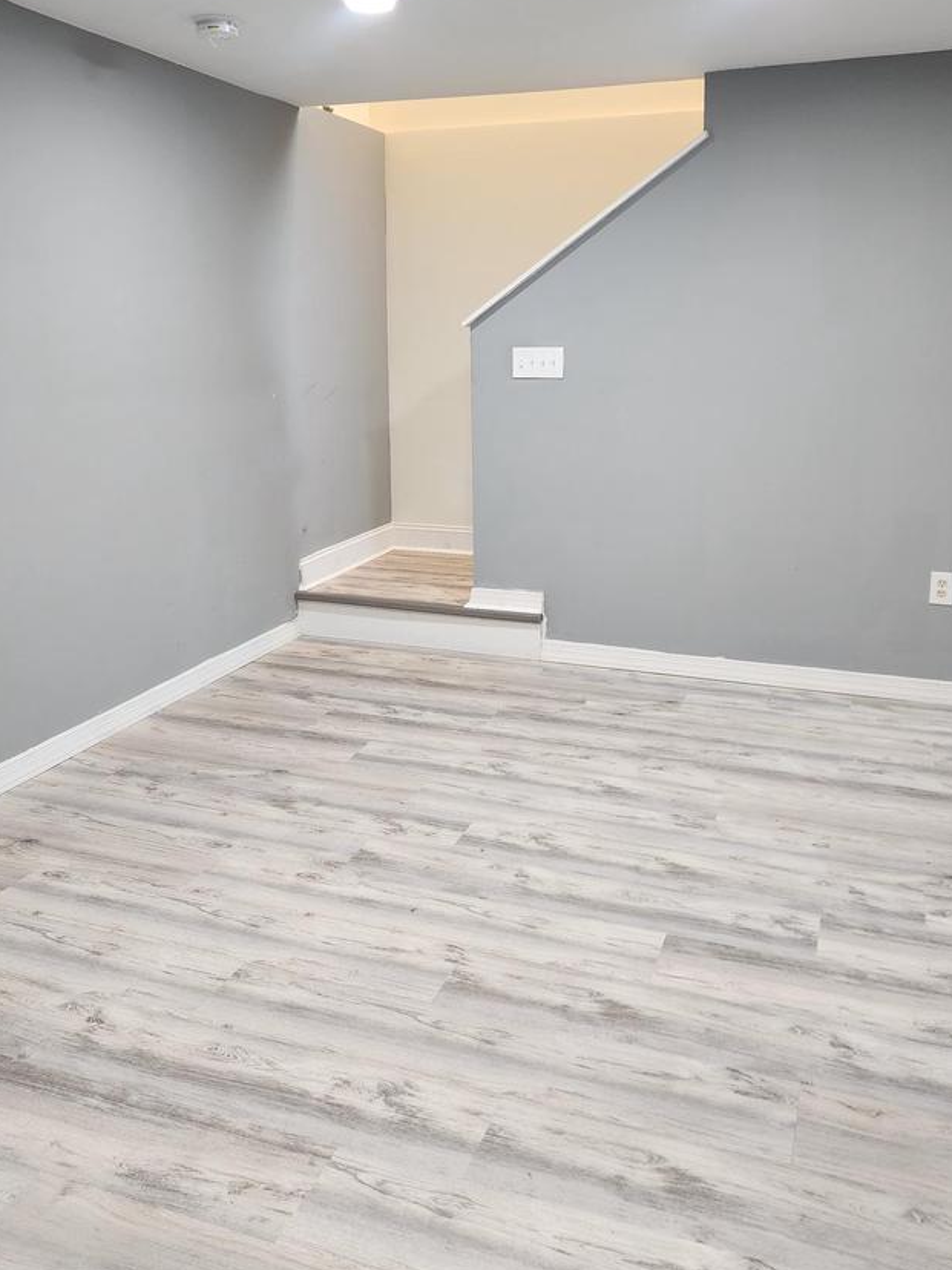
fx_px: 1100
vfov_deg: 59.7
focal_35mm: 30
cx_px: 489
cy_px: 535
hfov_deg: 46.8
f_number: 1.8
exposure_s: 1/120
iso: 500
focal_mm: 6.4
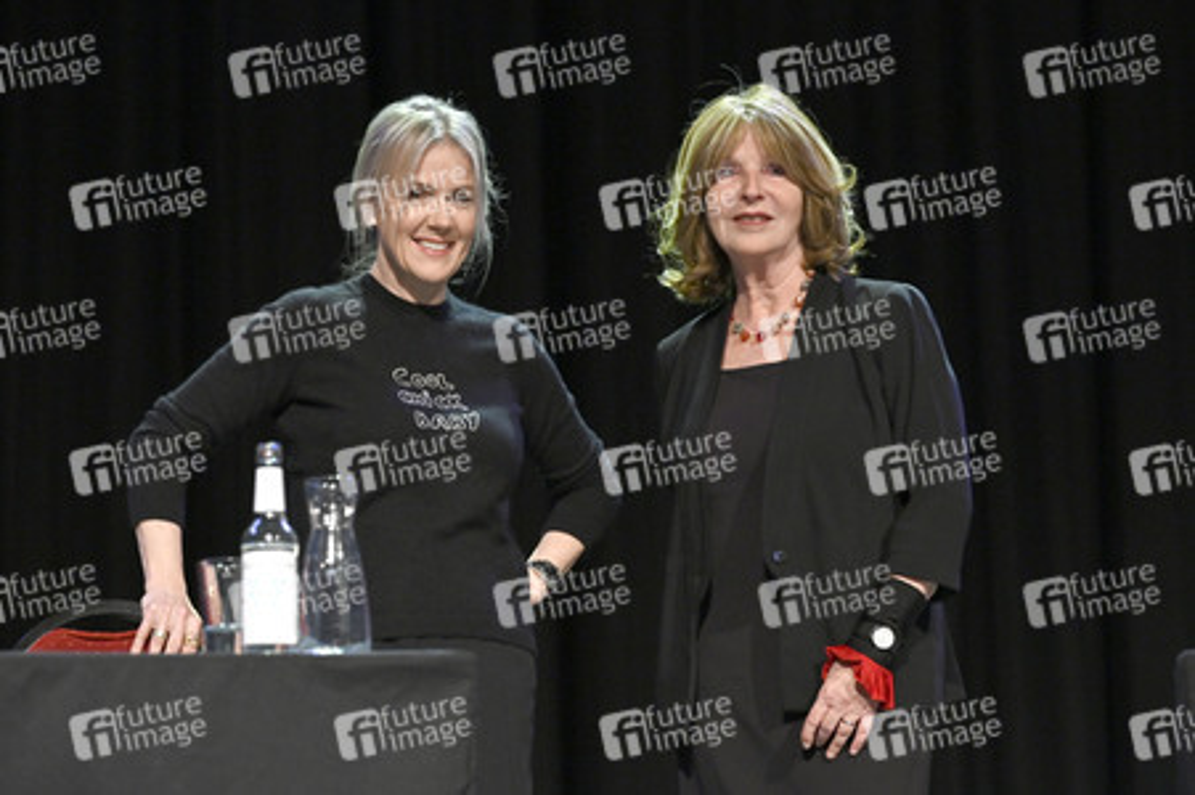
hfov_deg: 17.8
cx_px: 598
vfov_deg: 11.9
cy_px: 398
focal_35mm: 115
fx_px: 3814
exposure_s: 1/320
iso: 1600
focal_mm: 115
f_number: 4
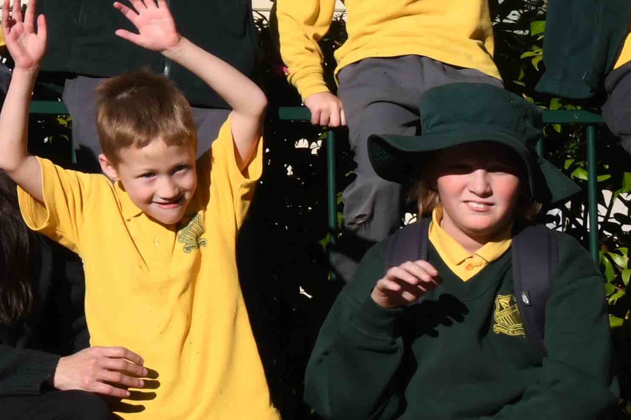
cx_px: -675
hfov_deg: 10.5
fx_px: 3137
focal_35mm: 179
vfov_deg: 7.6
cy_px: -85
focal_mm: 32
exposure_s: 1/250
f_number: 18
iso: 400
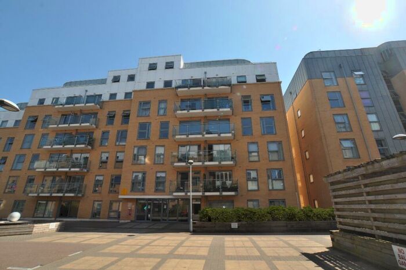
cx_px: 203
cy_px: 135
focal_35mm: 16
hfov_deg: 95.0
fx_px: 186
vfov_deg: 72.0
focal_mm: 11
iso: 200
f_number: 11
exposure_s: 1/200
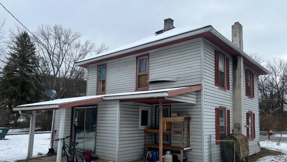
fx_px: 221
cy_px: 103
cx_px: 146
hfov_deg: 66.1
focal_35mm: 29
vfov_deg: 39.9
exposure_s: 1/2208
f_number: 1.5
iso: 50
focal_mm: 5.7
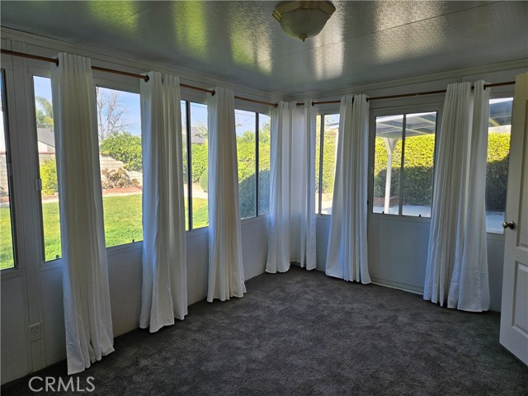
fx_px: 351
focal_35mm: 23
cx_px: 264
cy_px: 198
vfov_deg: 58.9
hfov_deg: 73.9
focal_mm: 5.4
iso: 32
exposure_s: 1/180
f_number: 1.8
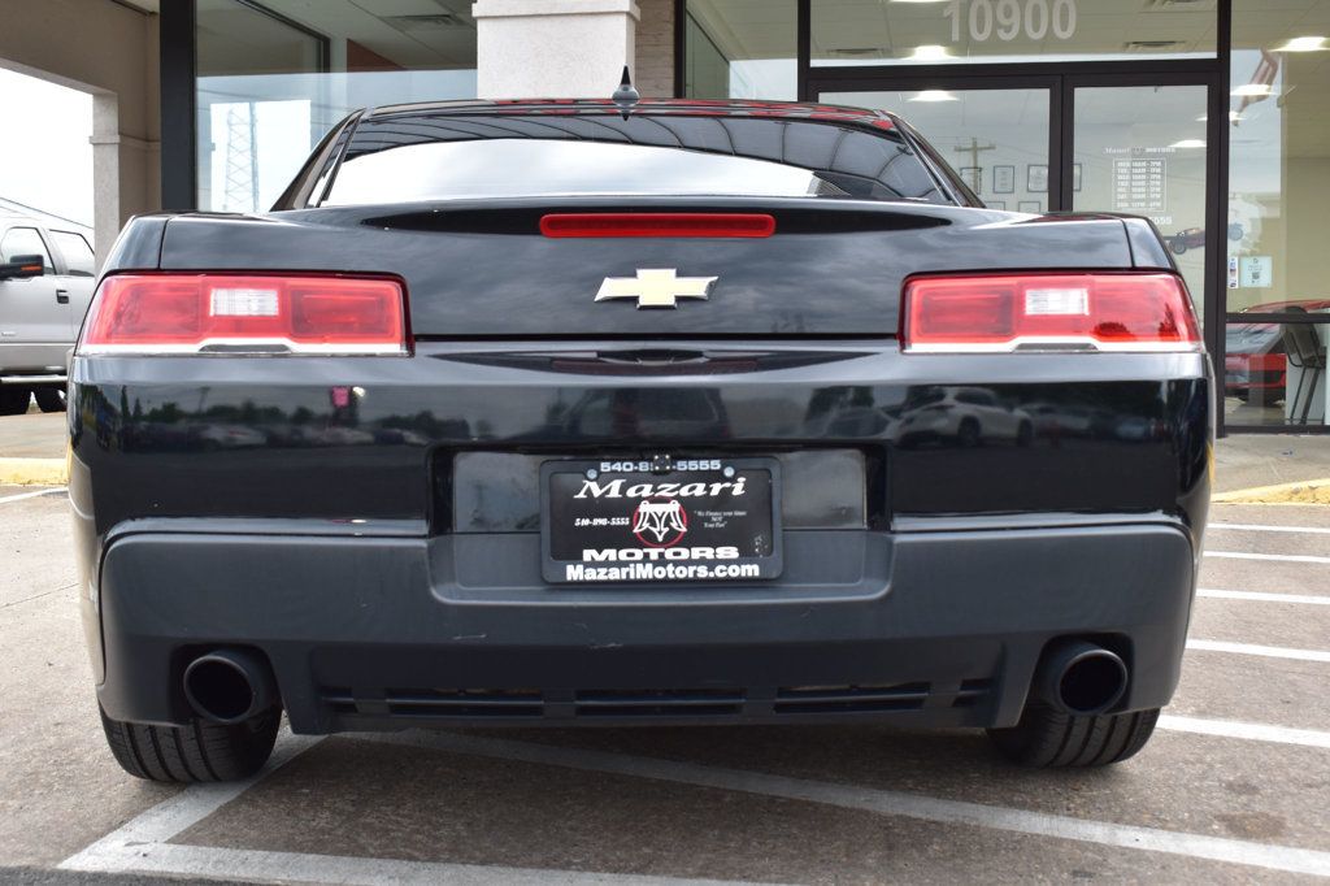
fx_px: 1662
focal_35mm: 45
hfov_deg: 43.6
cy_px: 443
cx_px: 665
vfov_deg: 29.8
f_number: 7.1
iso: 400
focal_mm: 30
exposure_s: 1/40
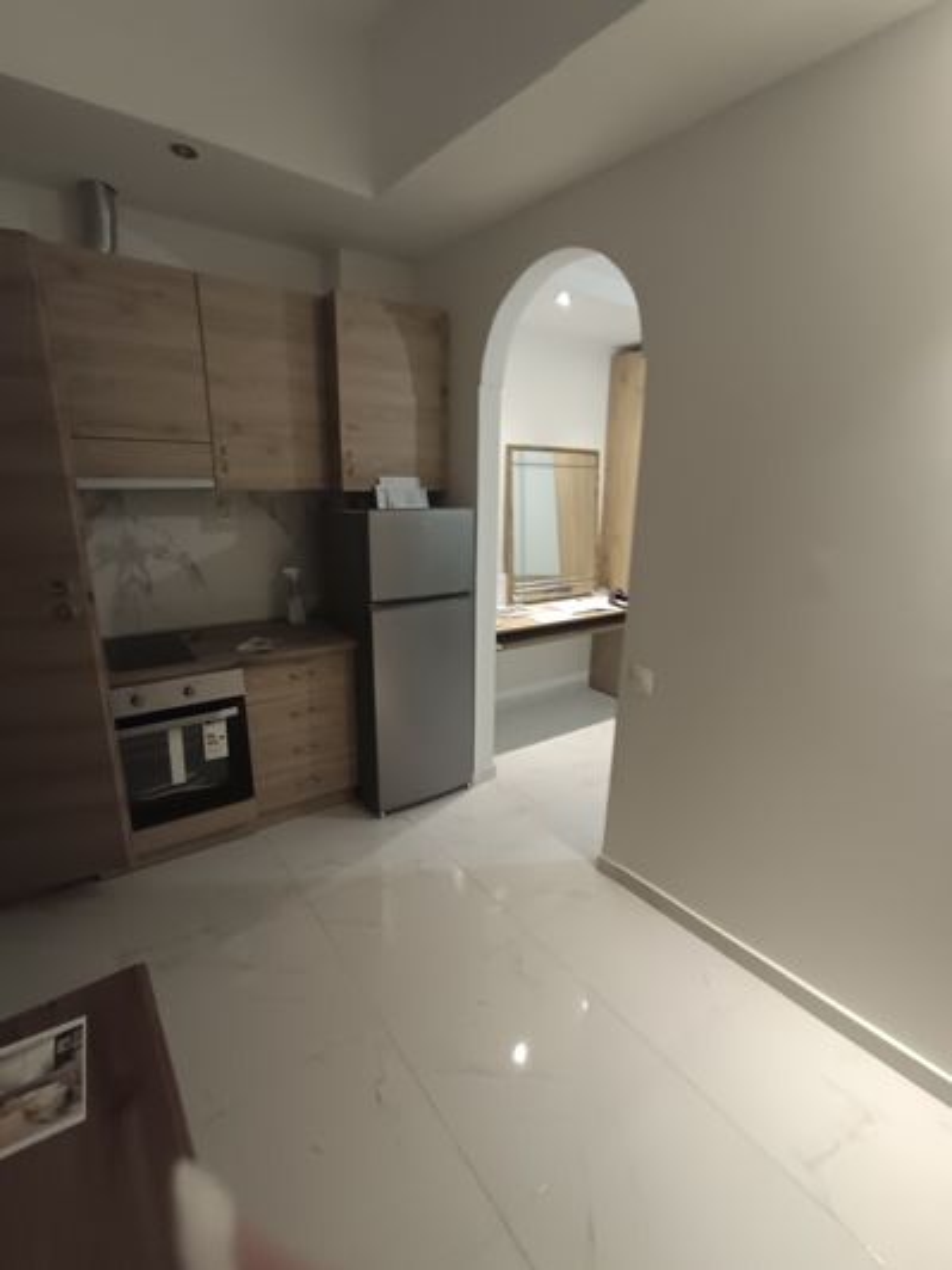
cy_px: 635
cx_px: 476
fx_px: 550
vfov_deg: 98.2
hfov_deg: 81.7
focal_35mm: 15
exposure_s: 1/50
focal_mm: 1.65
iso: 406
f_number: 2.2
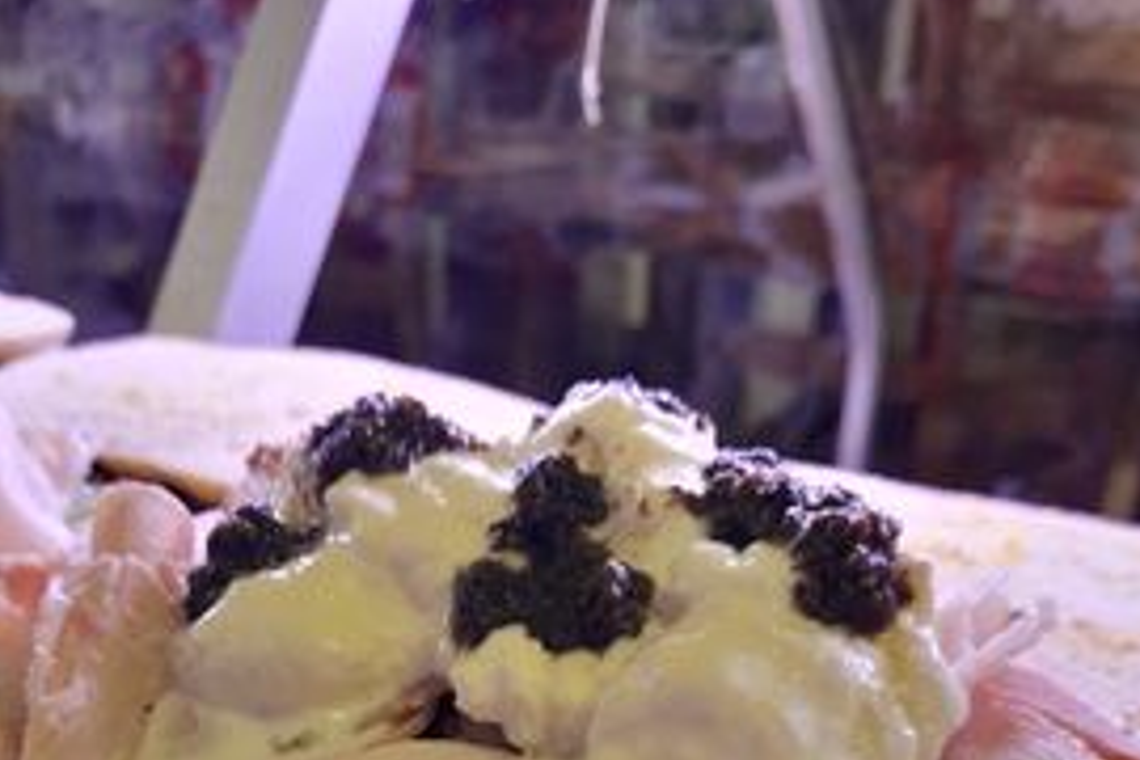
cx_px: 536
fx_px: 1298
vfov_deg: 29.2
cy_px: 857
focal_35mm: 41
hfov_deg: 47.4
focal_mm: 4.6
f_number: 2
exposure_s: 1/50
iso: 320
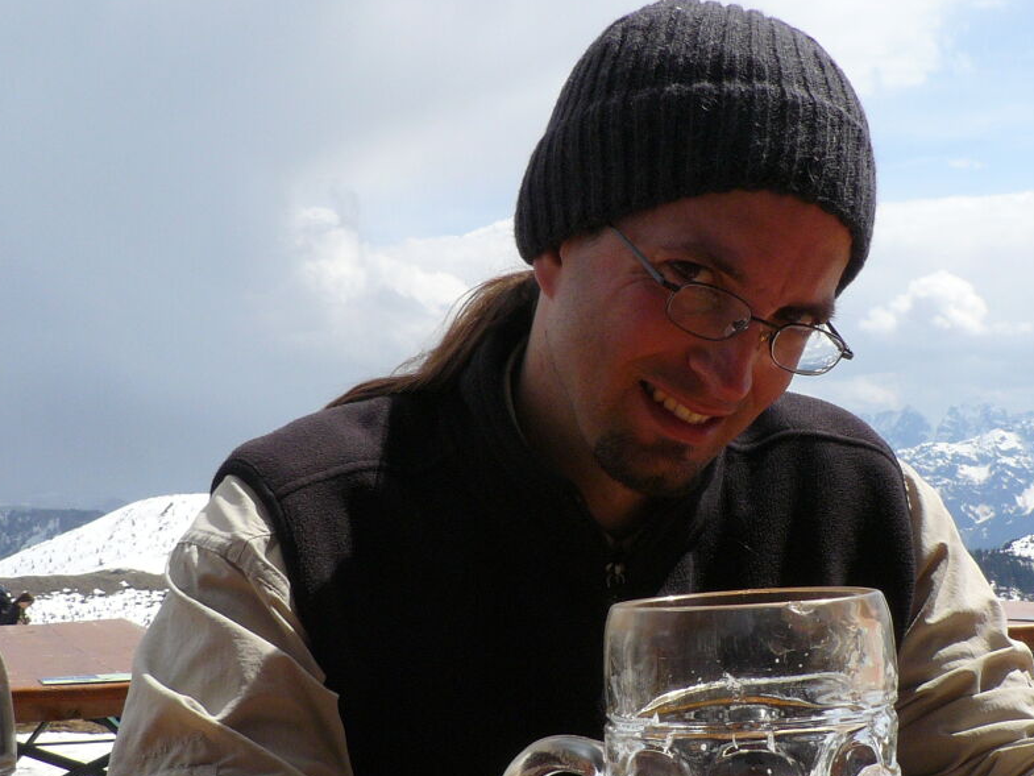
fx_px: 1972
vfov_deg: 22.2
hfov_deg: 29.3
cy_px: 473
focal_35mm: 66
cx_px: 611
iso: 100
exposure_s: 1/400
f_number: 6.3
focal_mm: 6
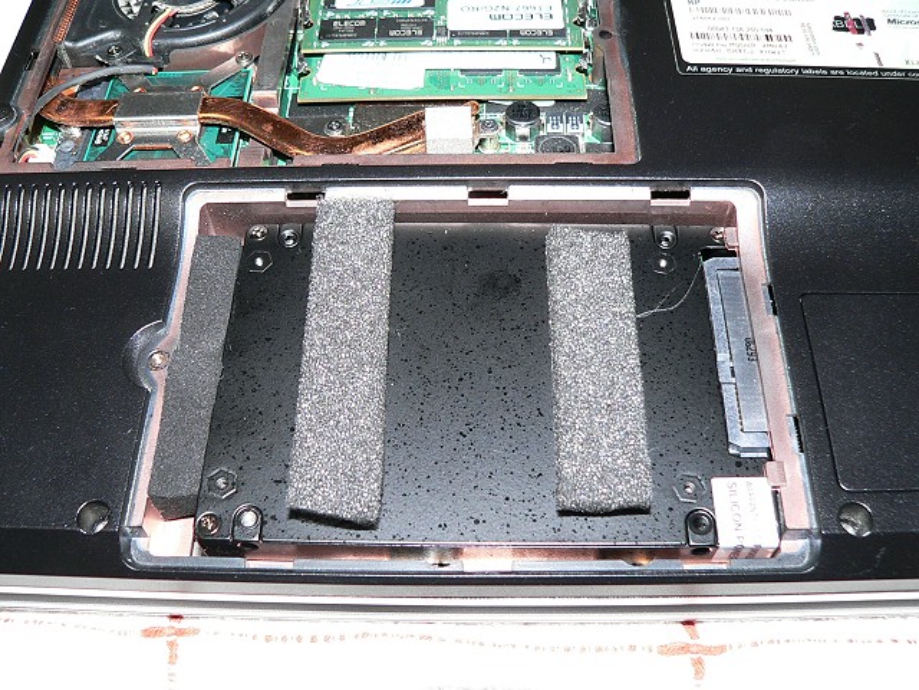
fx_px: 956
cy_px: 345
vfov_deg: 39.7
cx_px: 460
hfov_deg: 51.4
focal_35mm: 36
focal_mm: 6
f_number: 2.8
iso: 100
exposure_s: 1/30
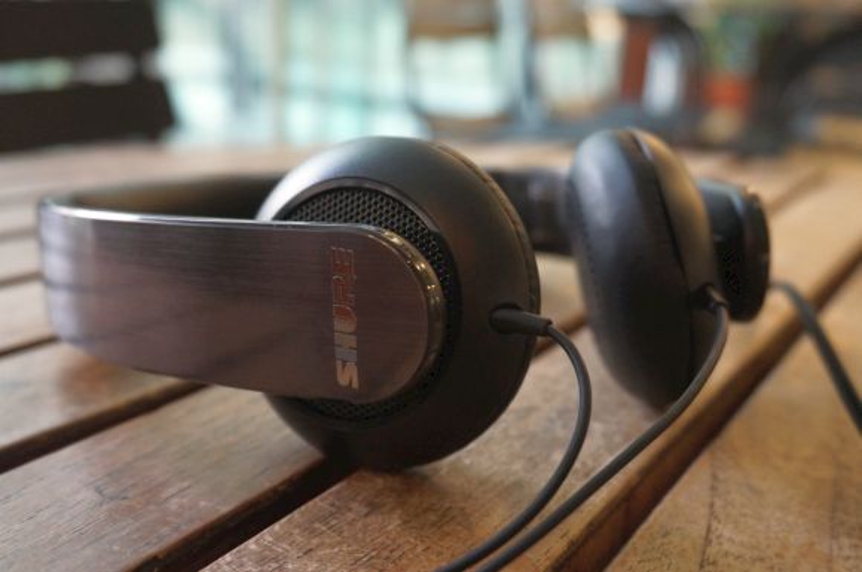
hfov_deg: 53.2
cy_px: 286
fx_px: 861
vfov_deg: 36.8
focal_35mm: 36
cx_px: 431
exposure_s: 1/60
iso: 2000
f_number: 4.5
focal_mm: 24
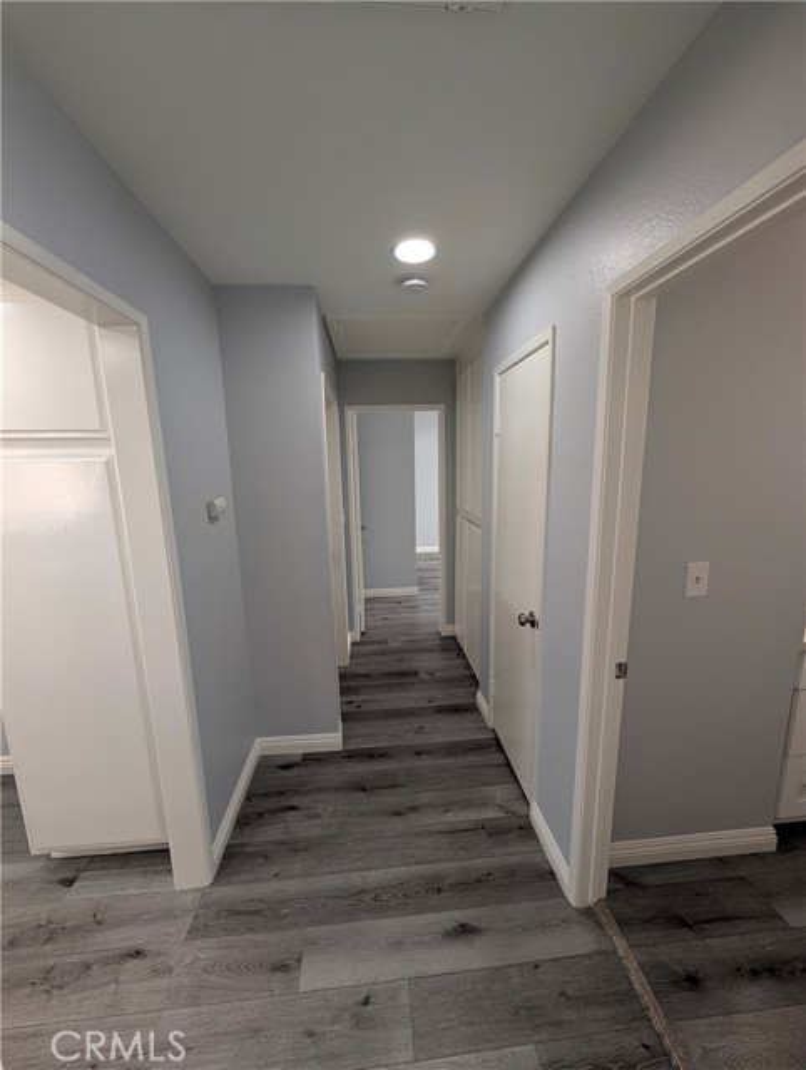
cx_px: 403
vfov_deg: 110.5
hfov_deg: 94.6
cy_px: 535
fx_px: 372
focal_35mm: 12
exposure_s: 1/120
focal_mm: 2.02
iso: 90
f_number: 1.7
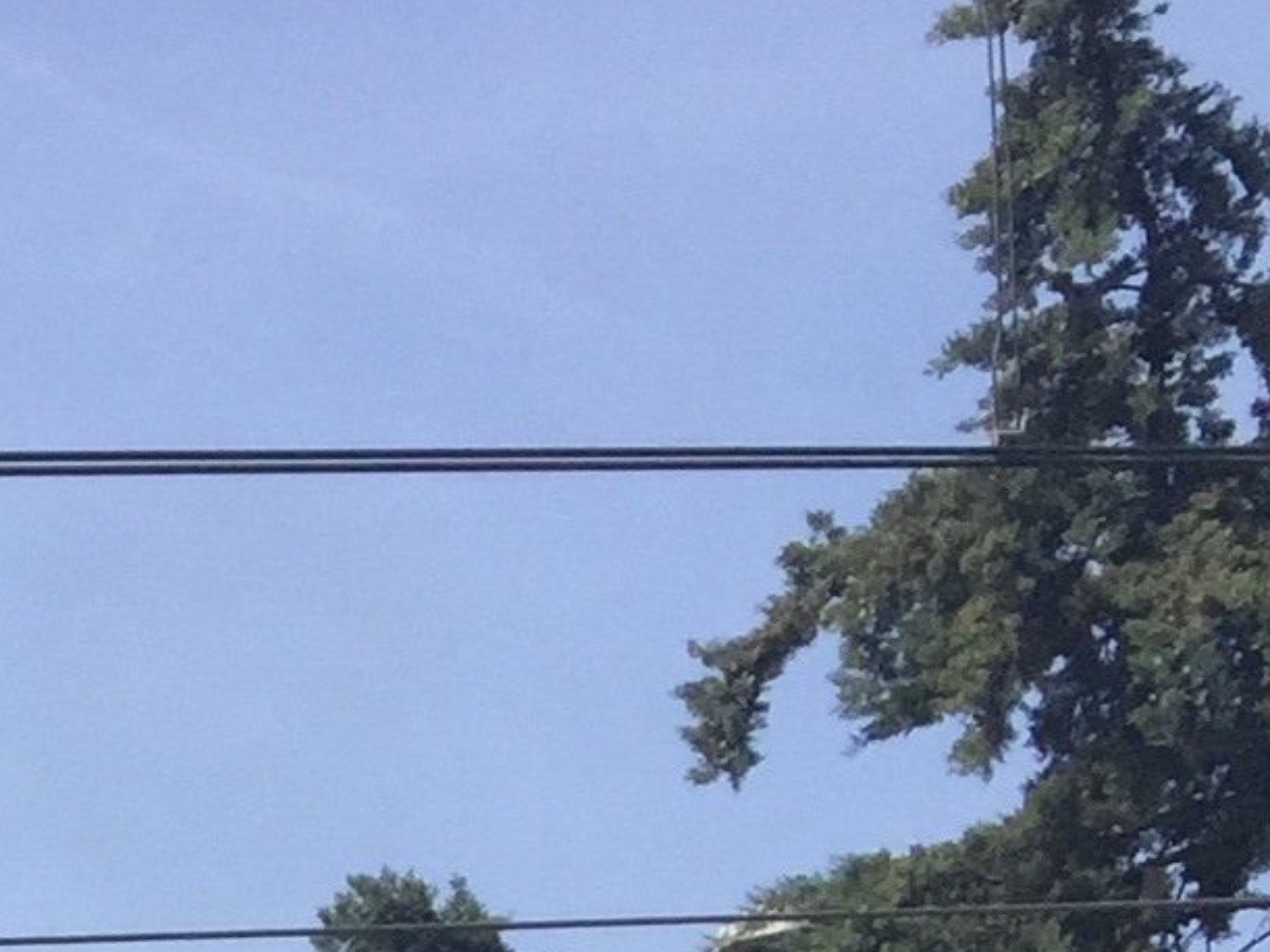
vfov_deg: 8.5
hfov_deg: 10.9
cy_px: 2459
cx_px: -1754
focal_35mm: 155
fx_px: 5686
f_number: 2.2
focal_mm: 4.15
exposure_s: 1/3049
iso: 32
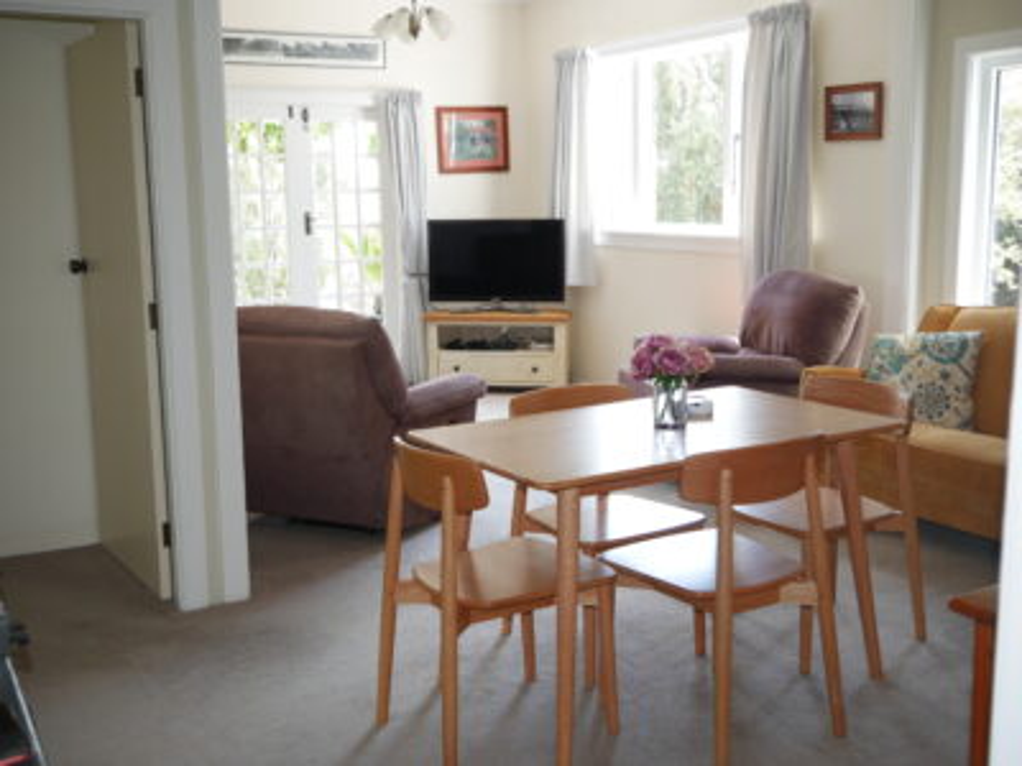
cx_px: 511
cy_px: 383
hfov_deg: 46.8
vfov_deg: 36.0
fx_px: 1181
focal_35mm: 40
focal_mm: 20
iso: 200
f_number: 4.1
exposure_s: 1/30
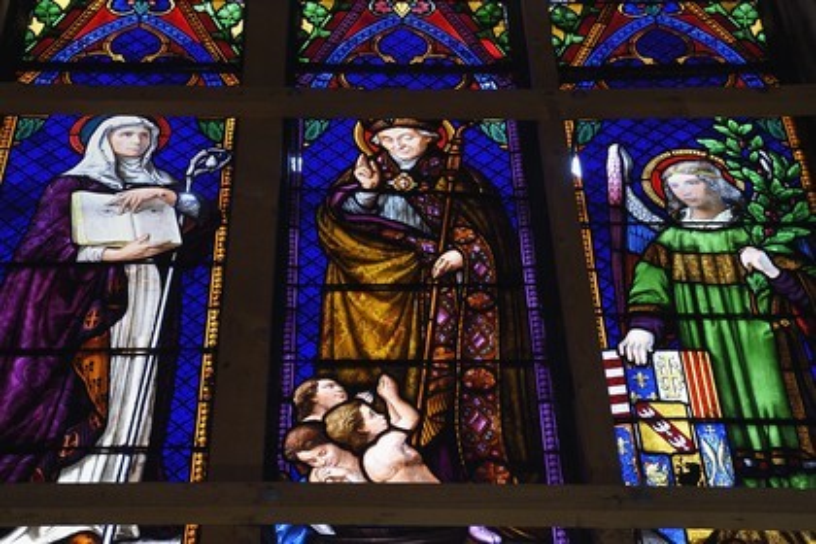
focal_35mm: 70
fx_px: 1587
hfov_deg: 28.8
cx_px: 408
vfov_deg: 19.5
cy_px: 272
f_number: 6.3
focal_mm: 70
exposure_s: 1/13
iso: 2000
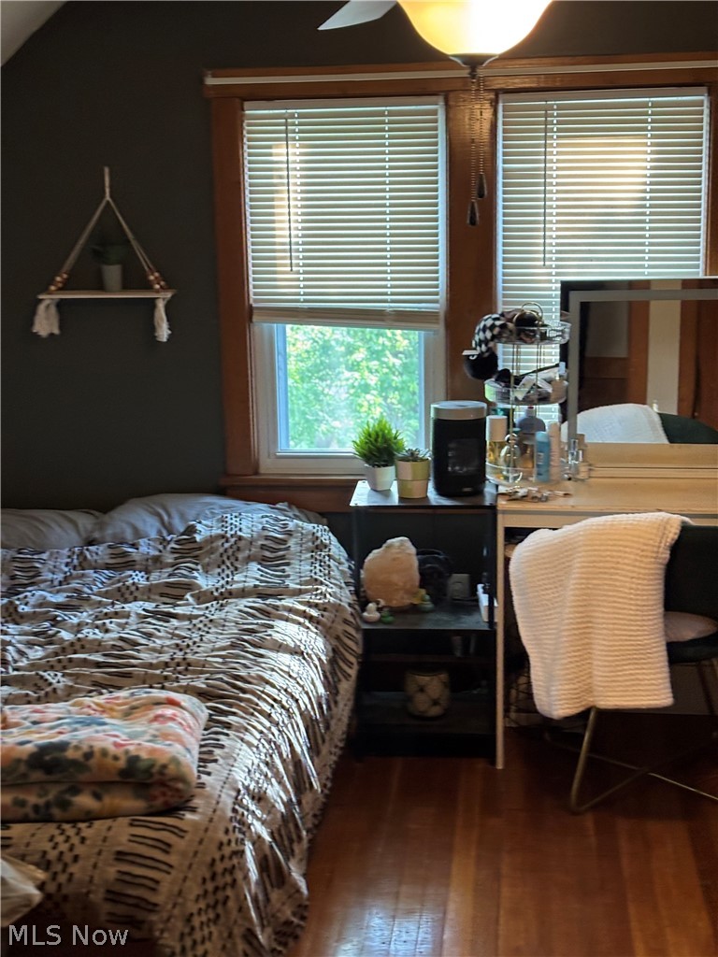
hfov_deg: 28.0
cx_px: 359
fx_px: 1438
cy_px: 478
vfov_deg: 36.8
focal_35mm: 52
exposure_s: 1/40
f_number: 1.6
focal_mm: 5.96
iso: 160
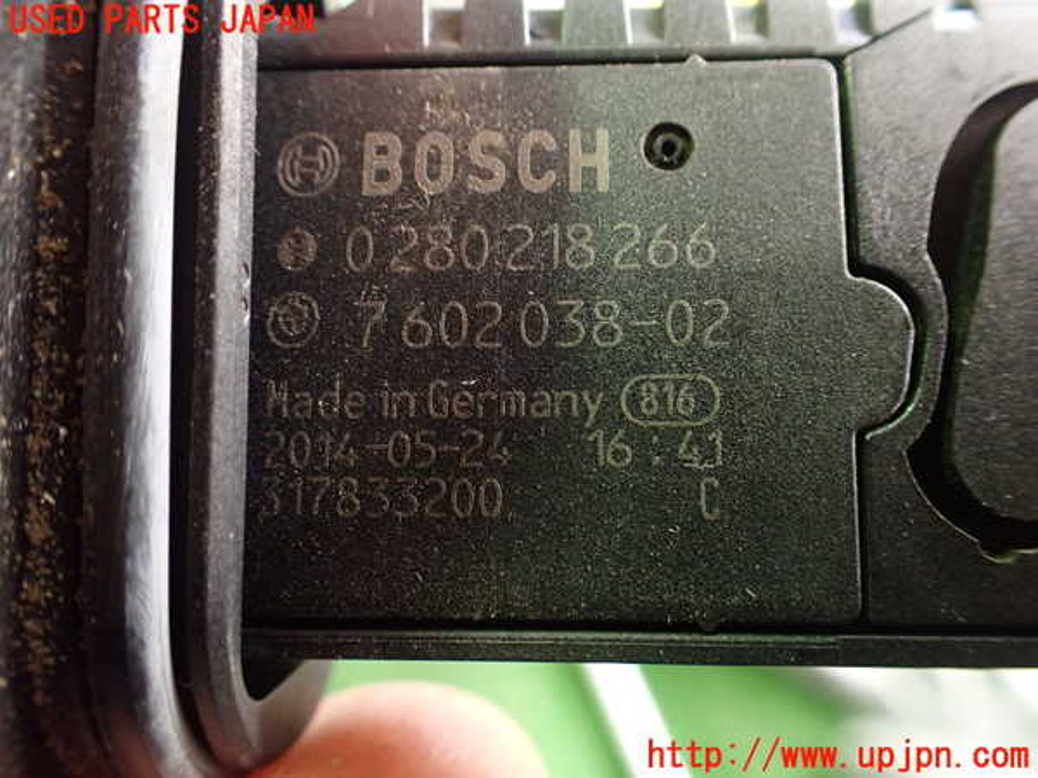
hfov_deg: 60.0
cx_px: 519
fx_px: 900
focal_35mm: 30
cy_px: 389
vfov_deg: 46.8
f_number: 2.3
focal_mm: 5.4
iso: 800
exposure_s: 1/30
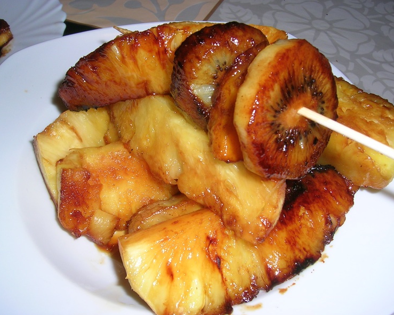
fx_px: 431
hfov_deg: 49.1
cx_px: 189
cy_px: 157
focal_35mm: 37
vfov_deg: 40.1
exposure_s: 1/60.1
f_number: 4.8
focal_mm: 5.4
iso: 50
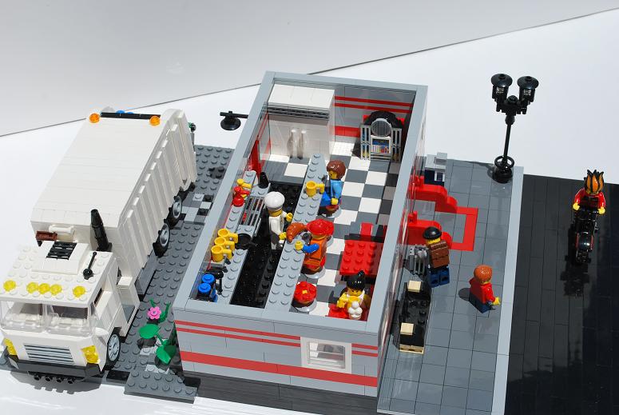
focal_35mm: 60
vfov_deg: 22.7
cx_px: 310
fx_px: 1033
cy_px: 208
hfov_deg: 33.4
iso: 100
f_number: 11
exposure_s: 1/500
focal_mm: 40
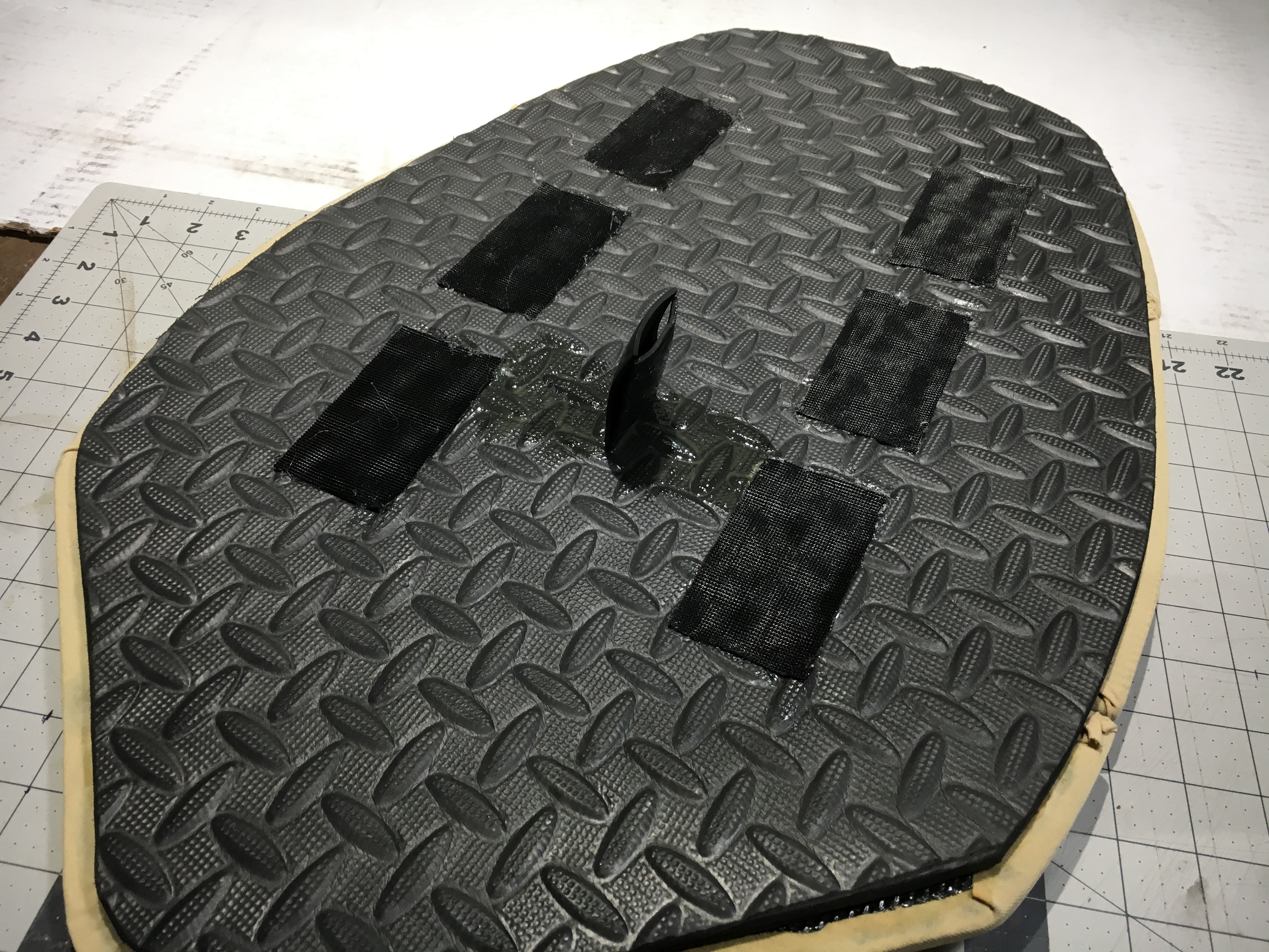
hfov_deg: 61.7
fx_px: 1063
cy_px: 476
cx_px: 634
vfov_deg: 48.2
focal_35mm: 29
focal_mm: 4.15
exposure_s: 1/30
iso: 25
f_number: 2.2
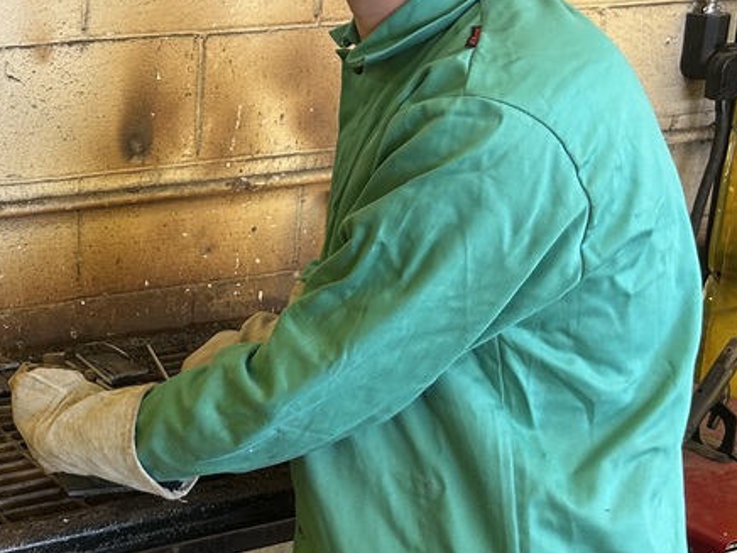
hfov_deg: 29.3
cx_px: -24
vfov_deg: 24.0
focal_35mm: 61
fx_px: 1299
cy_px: 277
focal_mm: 5.7
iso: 100
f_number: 1.5
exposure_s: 1/60
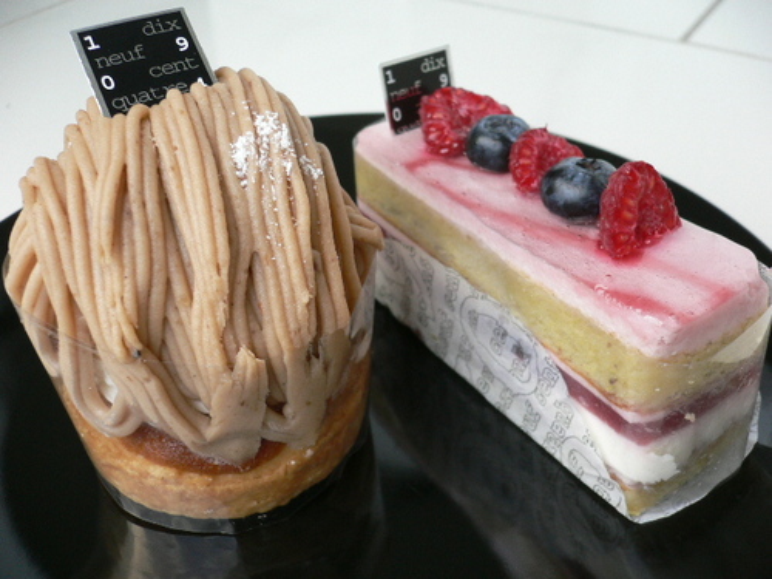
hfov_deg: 52.6
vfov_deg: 40.7
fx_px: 781
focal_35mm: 35
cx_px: 386
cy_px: 290
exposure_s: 1/60
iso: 100
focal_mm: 5.8
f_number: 2.8
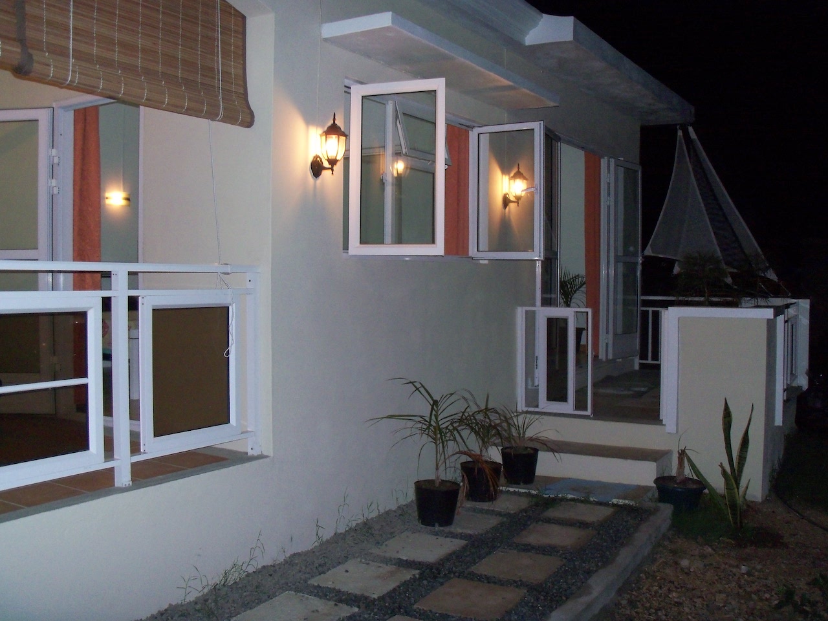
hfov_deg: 52.6
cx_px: 414
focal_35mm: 35
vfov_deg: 40.7
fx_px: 837
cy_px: 310
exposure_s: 1/30
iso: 200
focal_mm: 6.3
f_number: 3
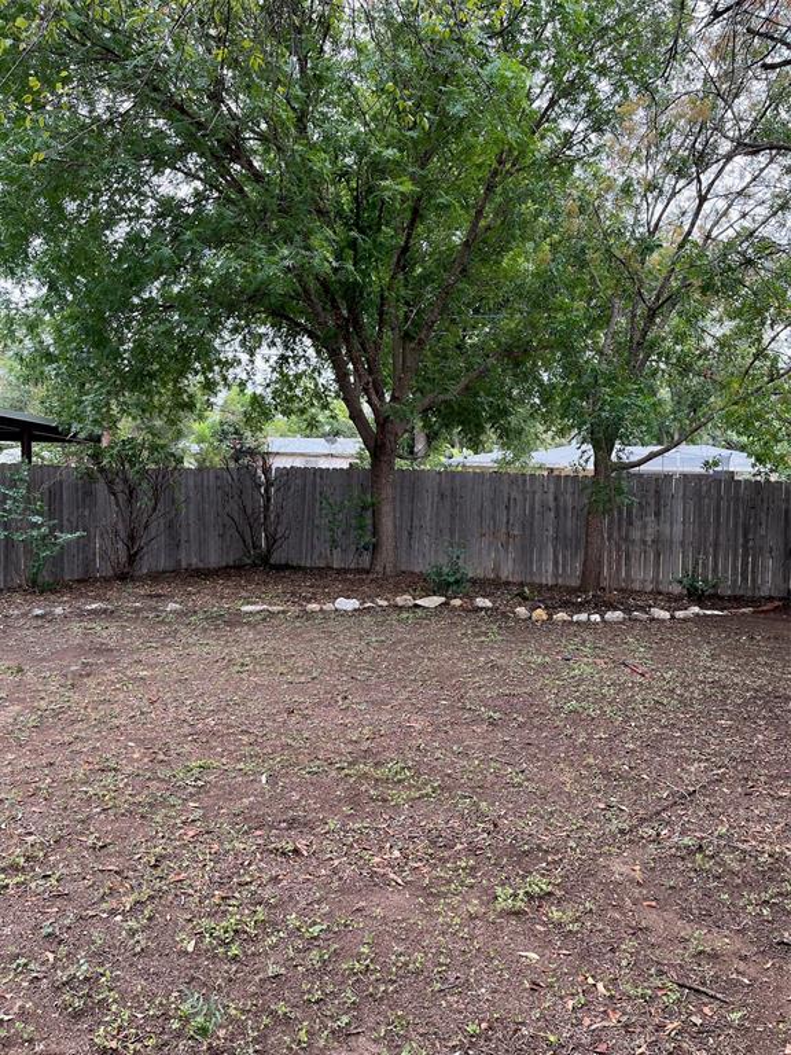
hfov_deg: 53.1
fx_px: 792
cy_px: 528
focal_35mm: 26
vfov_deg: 67.3
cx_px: 396
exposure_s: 1/256
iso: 50
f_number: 1.6
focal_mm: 5.1
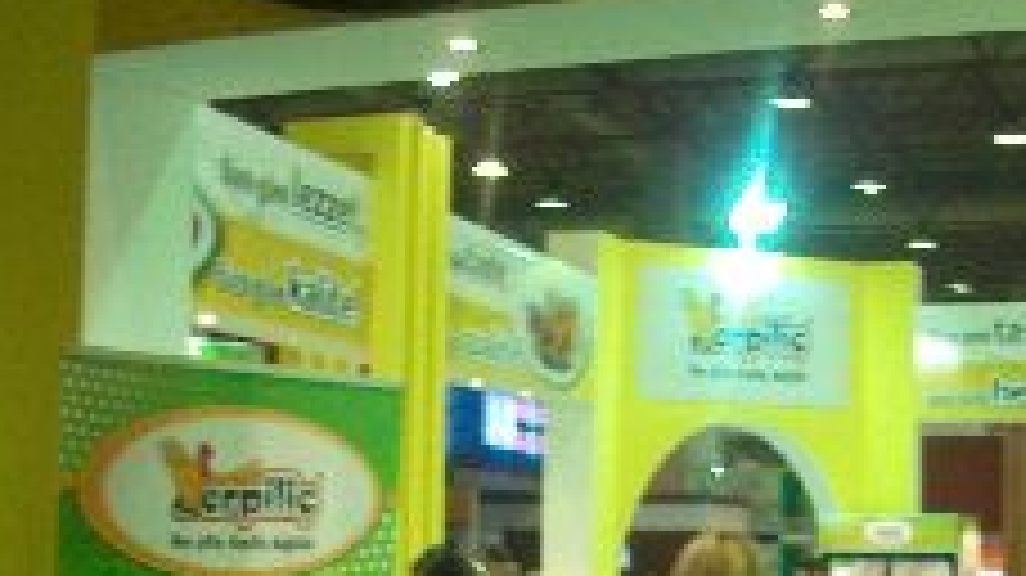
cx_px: 758
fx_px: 1659
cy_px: 601
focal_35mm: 61
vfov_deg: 19.1
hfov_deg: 33.7
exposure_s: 1/60
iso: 304
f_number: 2.8
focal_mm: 5.7
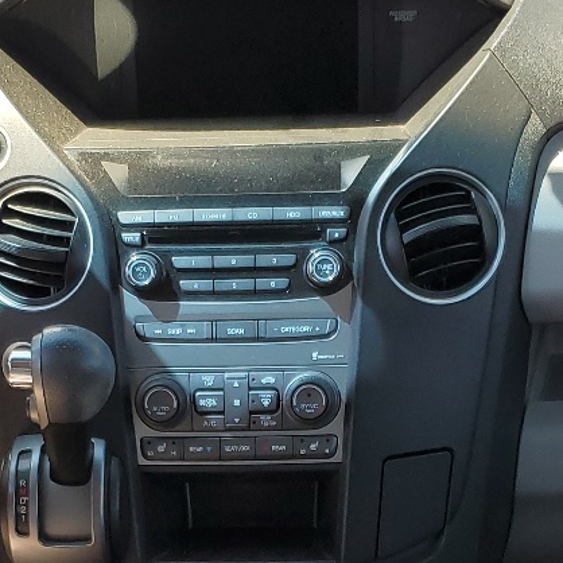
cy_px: 568
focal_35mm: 88
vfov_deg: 19.2
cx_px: 288
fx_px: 1619
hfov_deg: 19.7
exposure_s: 1/303
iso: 50
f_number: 1.5
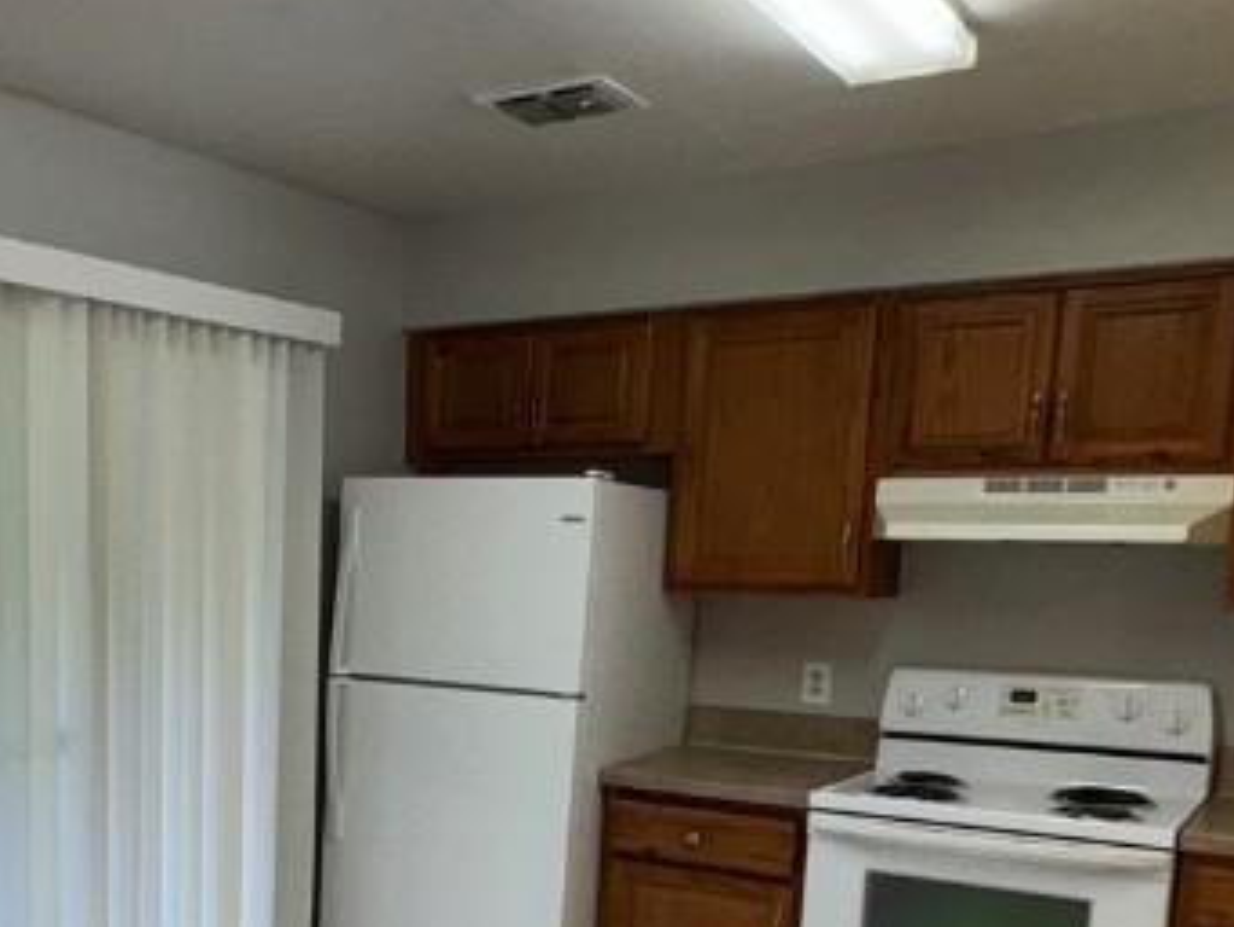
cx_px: 228
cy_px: 775
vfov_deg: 33.1
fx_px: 1498
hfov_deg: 42.5
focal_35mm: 42
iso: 64
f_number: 2.2
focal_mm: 2.22
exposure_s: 1/122
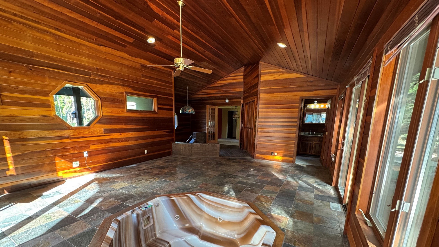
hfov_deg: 99.3
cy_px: 157
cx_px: 212
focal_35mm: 16
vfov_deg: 65.9
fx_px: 186
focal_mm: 2.22
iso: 250
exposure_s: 1/60
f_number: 2.2
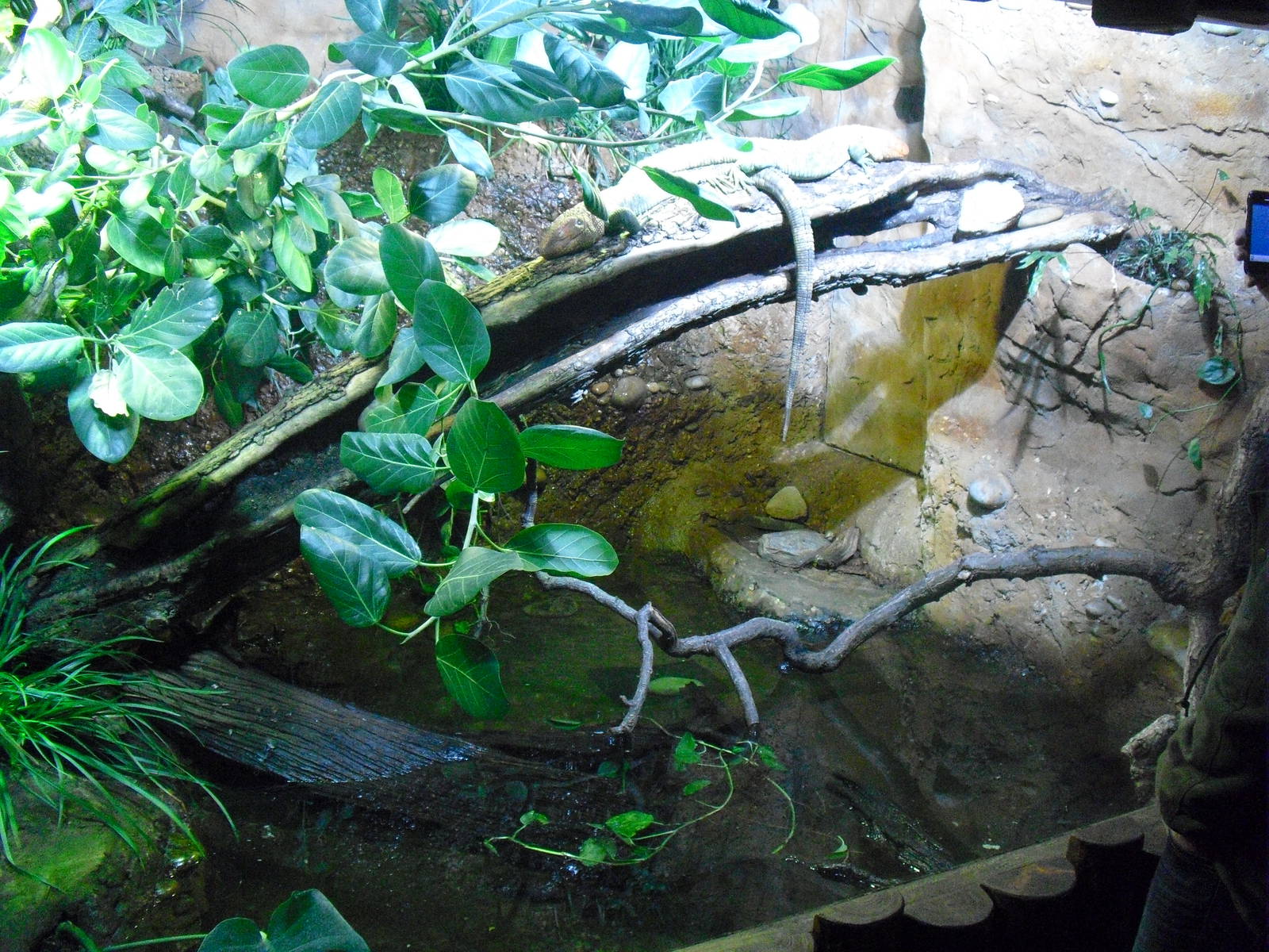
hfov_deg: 51.4
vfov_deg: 39.7
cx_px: 634
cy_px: 476
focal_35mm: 36
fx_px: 1320
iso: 800
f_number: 3.1
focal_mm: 6.3
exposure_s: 1/50
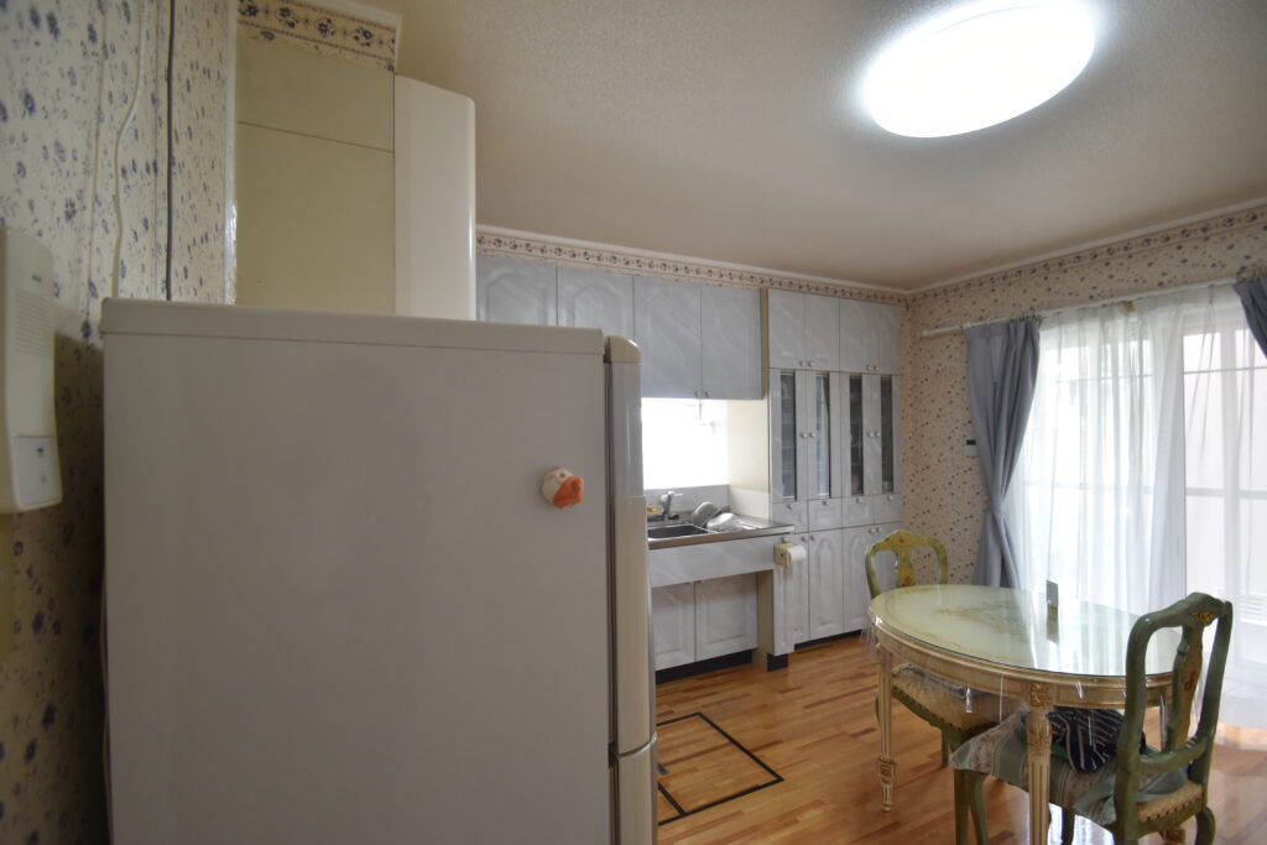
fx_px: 528
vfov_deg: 77.3
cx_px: 634
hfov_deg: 100.4
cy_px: 422
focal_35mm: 15
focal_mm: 10
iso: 400
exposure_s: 1/50
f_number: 3.5
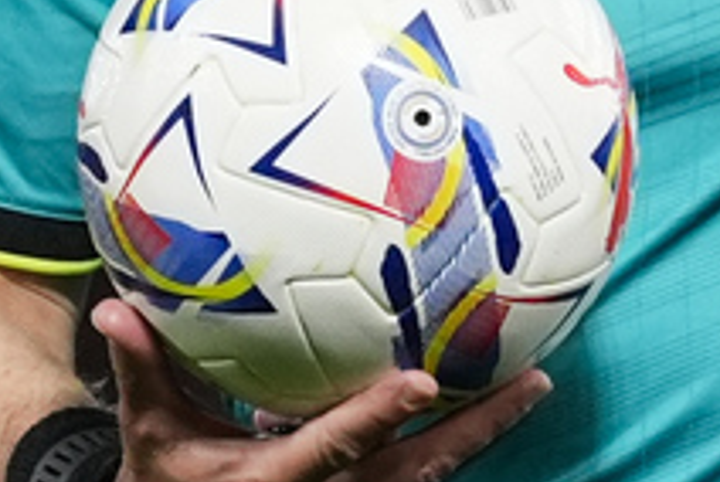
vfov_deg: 1.0
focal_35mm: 1318
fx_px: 26396
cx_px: 781
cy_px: 22
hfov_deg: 1.6
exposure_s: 1/1600
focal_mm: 200
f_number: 3.5
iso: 1600
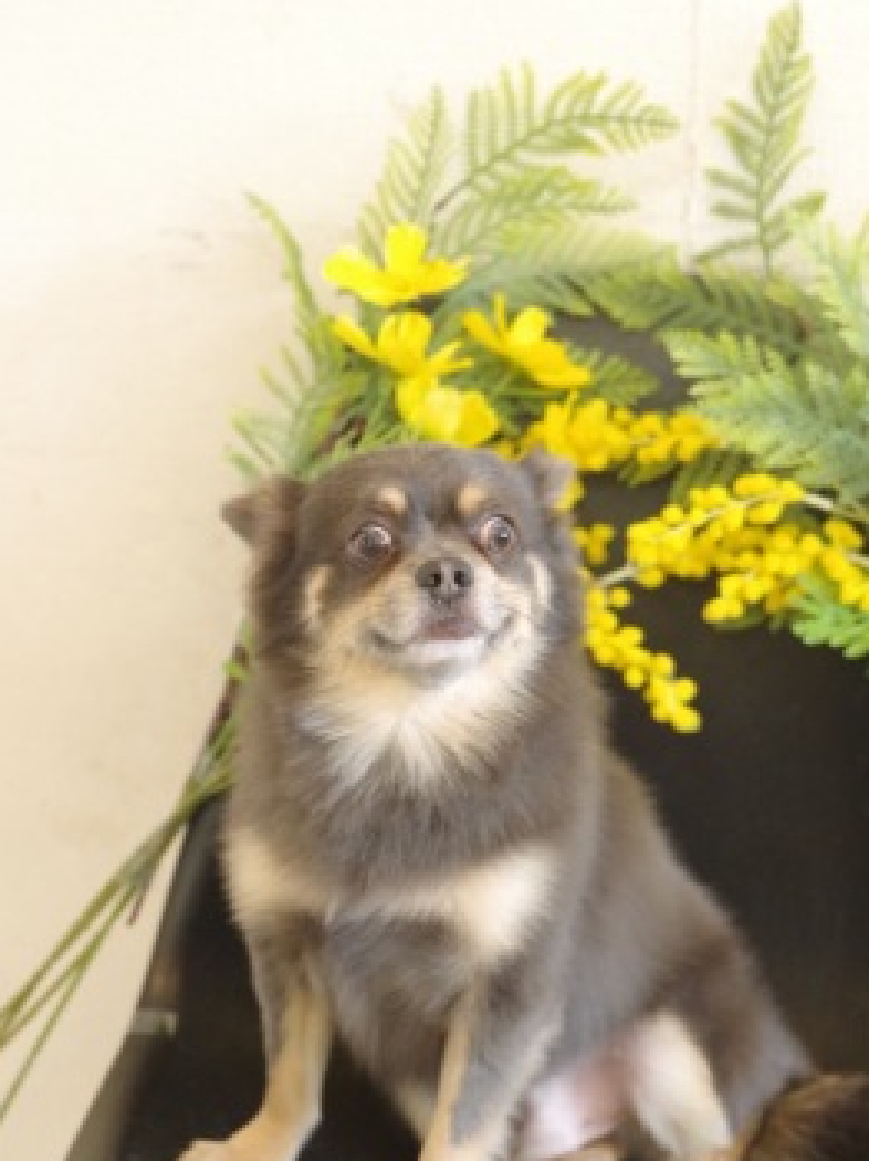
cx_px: 434
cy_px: 647
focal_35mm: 123
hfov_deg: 12.0
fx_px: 4122
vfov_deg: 16.0
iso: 3200
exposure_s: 1/125
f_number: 4.5
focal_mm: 75
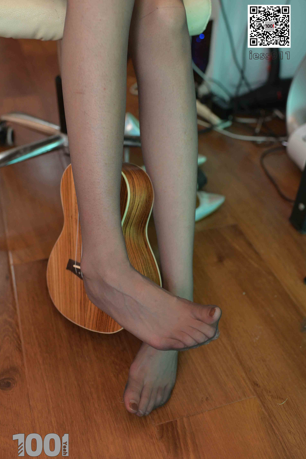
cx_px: 153
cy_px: 233
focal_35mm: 36
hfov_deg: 36.9
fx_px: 459
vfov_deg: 53.1
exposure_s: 1/160
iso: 1600
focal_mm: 35
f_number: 3.2
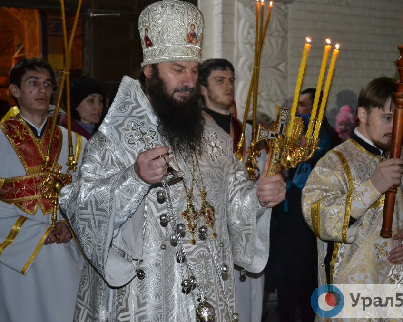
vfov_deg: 25.6
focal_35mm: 60
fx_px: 710
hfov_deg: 31.7
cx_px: 208
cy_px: 161
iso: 3200
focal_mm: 35
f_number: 5
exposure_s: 1/60
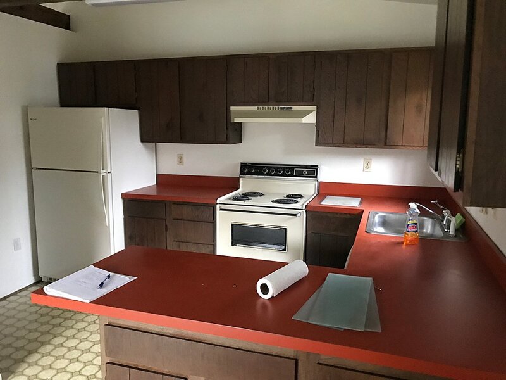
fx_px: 409
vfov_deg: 49.7
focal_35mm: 28
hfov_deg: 63.4
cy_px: 190
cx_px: 253
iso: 80
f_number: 1.8
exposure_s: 1/6
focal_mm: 3.99
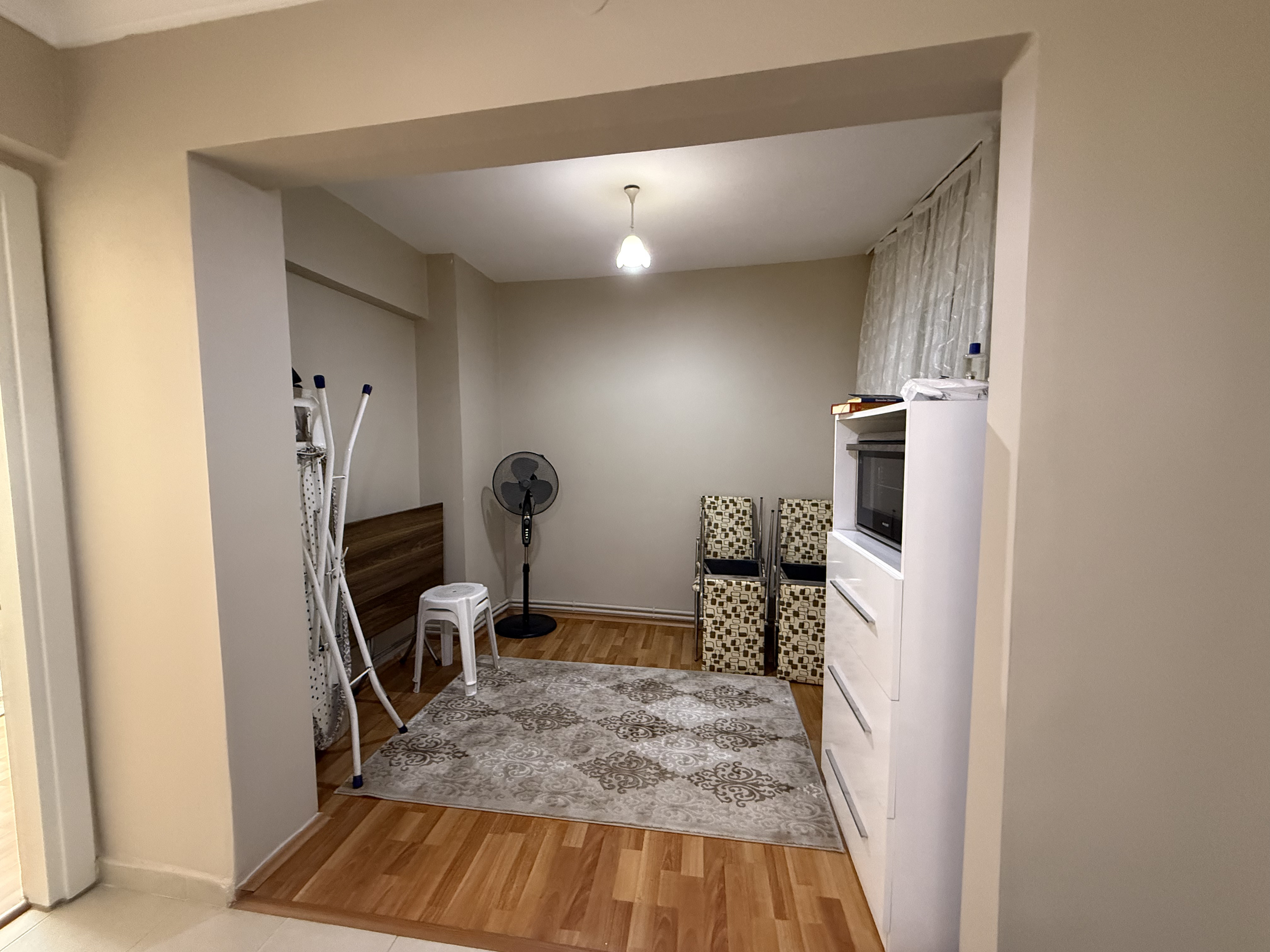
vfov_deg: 85.7
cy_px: 476
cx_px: 635
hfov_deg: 102.1
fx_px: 514
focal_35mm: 14
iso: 640
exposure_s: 1/50
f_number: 2.2
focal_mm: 2.22
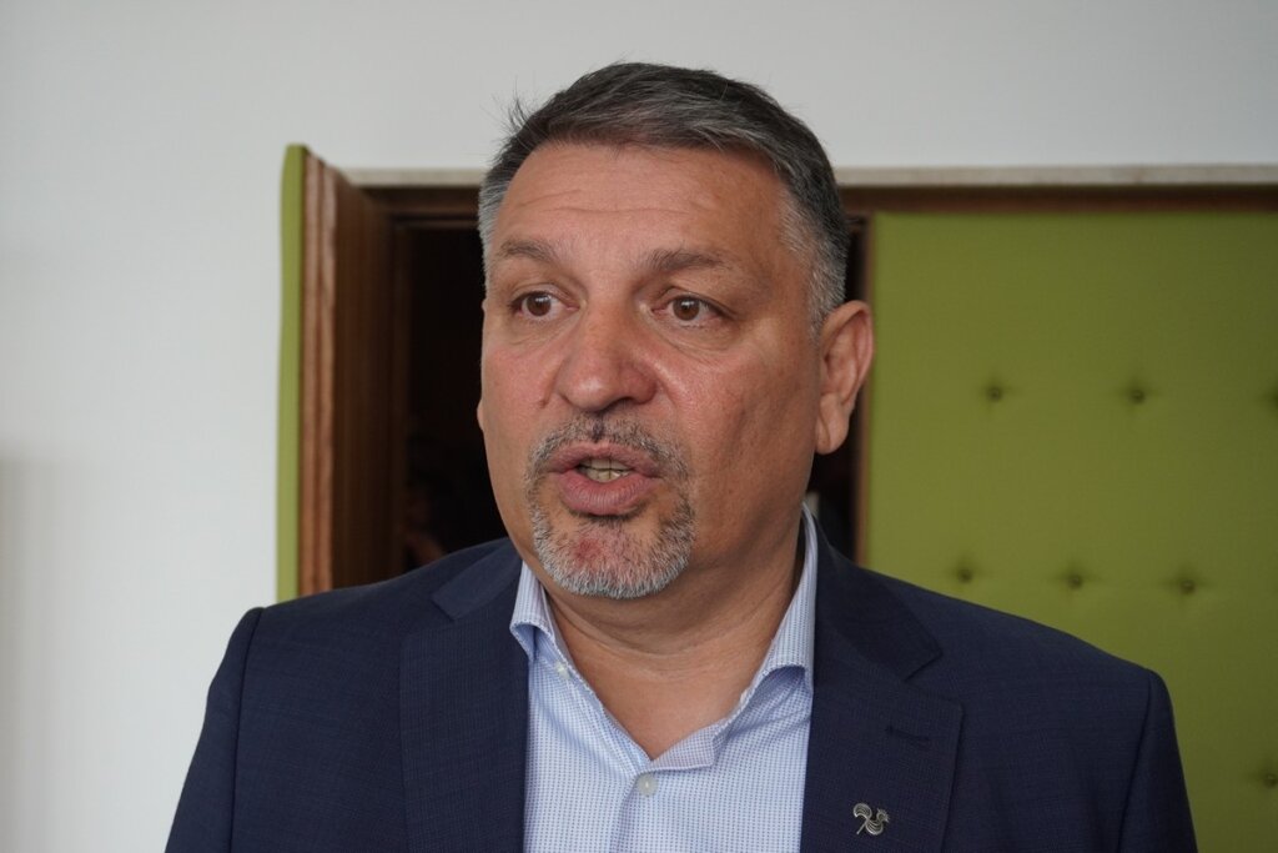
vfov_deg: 31.9
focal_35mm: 42
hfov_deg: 46.4
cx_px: 639
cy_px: 426
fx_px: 1491
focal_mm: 28
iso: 800
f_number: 4.5
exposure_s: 1/500
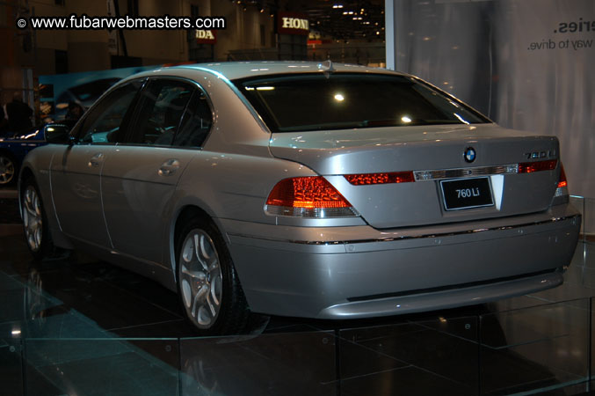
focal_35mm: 60
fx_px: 991
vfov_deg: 22.6
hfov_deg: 33.4
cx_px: 298
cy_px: 198
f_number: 5
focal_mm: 40
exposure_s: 1/60
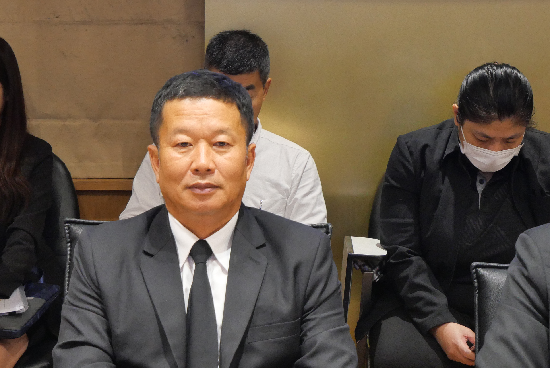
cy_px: 267
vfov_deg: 10.5
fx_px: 1987
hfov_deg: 15.7
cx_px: 204
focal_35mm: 130
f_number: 5.5
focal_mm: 42
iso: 1000
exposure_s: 1/15
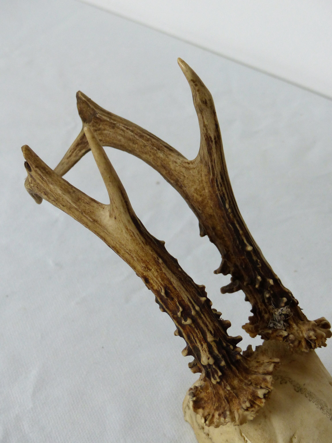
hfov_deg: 18.4
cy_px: 222
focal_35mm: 80
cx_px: 166
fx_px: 1023
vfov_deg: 24.4
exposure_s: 1/60
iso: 200
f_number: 2.8
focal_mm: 13.5
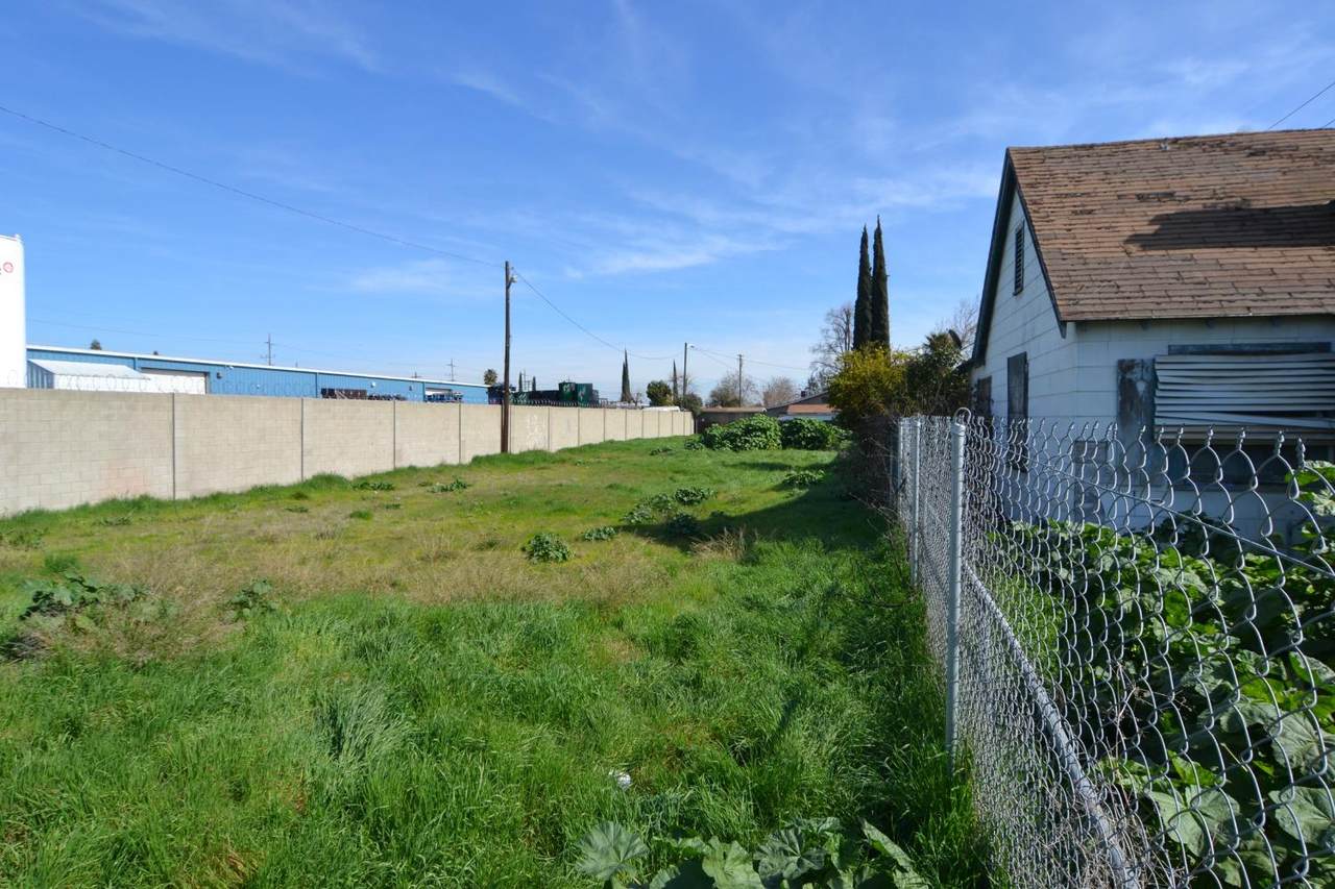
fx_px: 723
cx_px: 668
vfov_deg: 63.2
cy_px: 444
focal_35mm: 20
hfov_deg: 85.4
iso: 100
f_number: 8
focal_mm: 13
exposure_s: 1/250
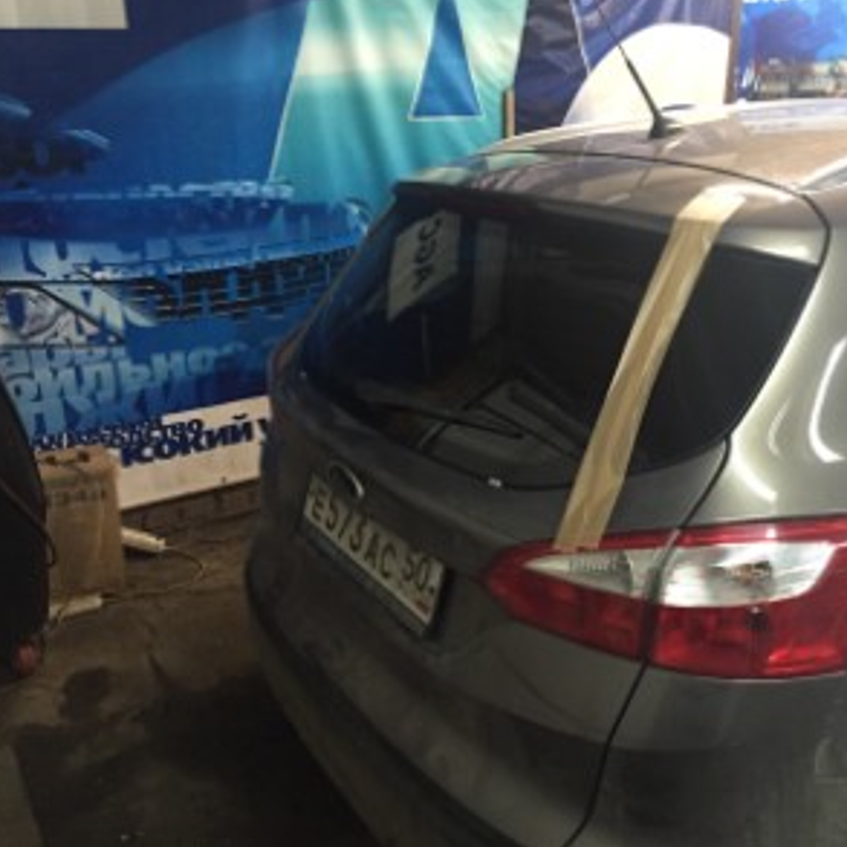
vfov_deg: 47.2
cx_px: 468
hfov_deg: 47.1
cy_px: 416
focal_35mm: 35
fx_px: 969
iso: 250
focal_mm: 4.15
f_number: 2.2
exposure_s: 1/20
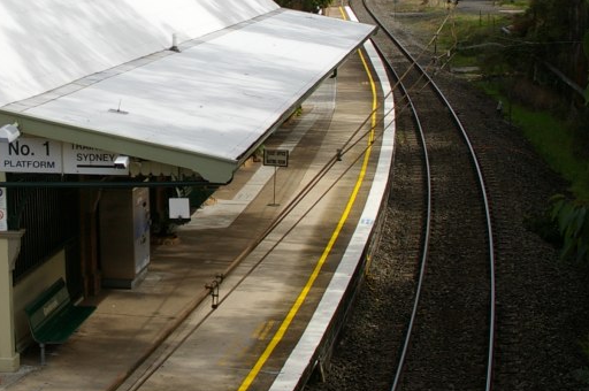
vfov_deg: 15.7
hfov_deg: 23.2
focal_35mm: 86
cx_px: 99
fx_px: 1409
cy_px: 101
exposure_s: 1/350
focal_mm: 23
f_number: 8
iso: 200
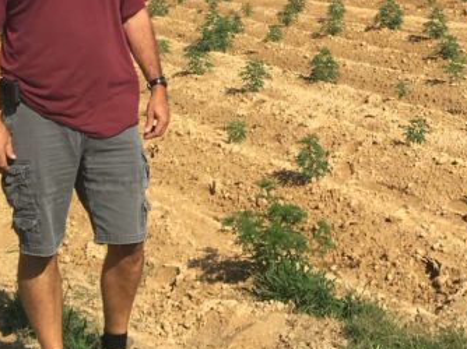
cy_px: -35
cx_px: 398
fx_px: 1200
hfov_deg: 21.6
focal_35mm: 89
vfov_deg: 16.1
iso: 25
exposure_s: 1/1972
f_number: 2.2
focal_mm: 4.15
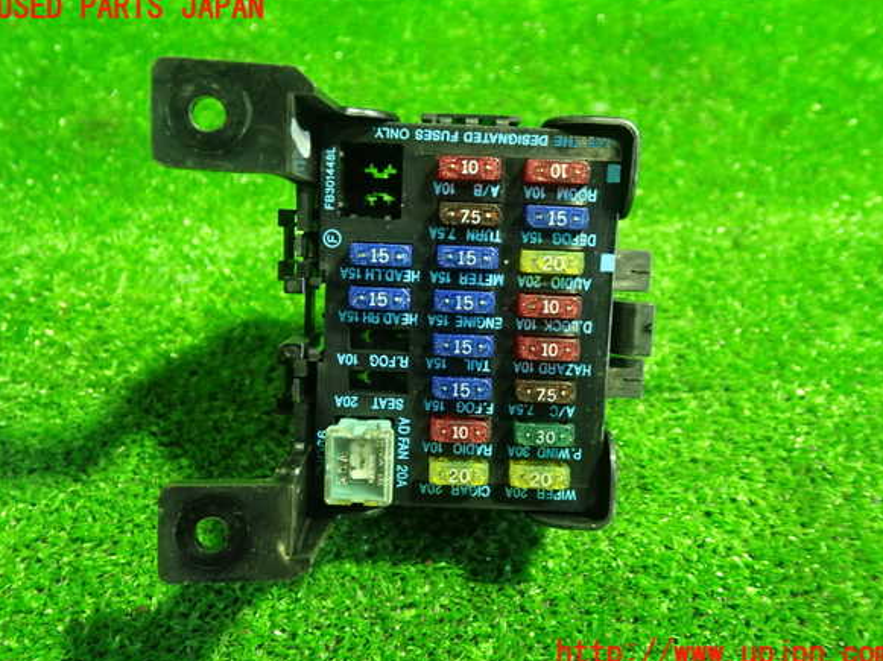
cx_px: 444
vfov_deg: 45.4
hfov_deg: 58.4
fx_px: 790
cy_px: 331
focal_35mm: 31
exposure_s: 1/30
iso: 800
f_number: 2.3
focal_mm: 5.4
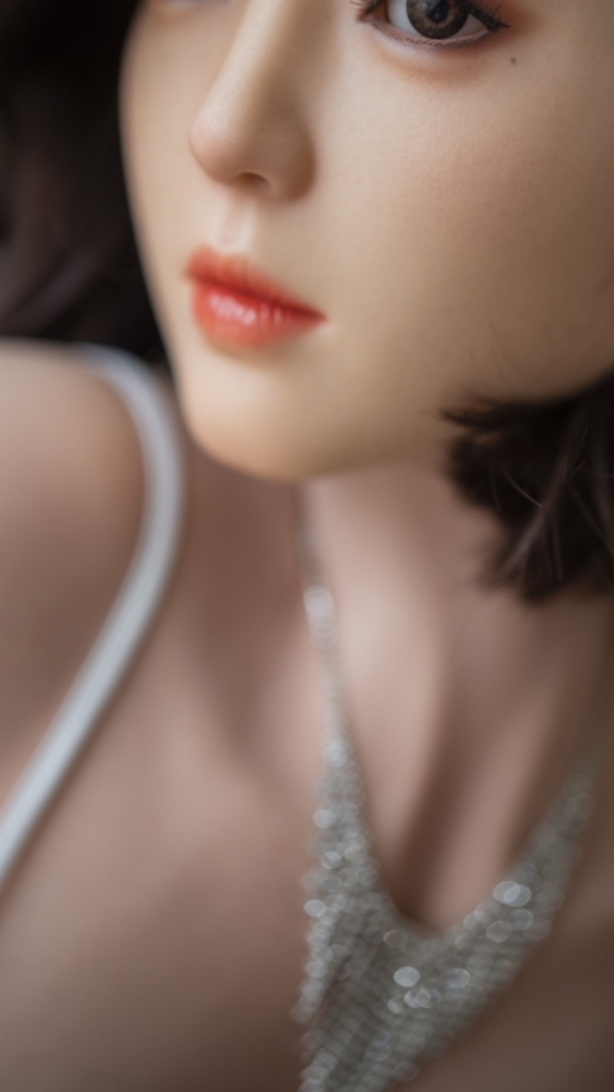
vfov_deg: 28.4
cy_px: 362
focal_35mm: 74
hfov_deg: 16.3
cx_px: 352
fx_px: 2143
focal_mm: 50
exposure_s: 1/320
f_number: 1.4
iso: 100
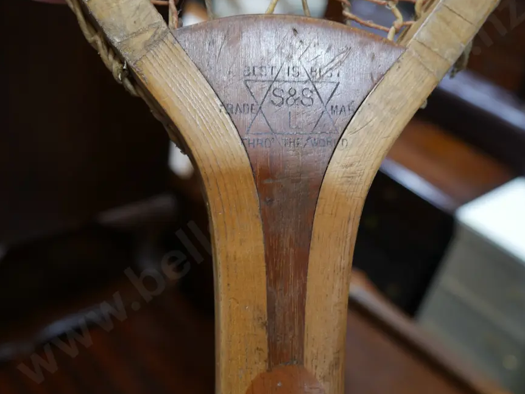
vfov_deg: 37.8
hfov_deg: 48.9
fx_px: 577
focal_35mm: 38
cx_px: 272
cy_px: 191
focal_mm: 16
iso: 400
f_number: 3.6
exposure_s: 1/60
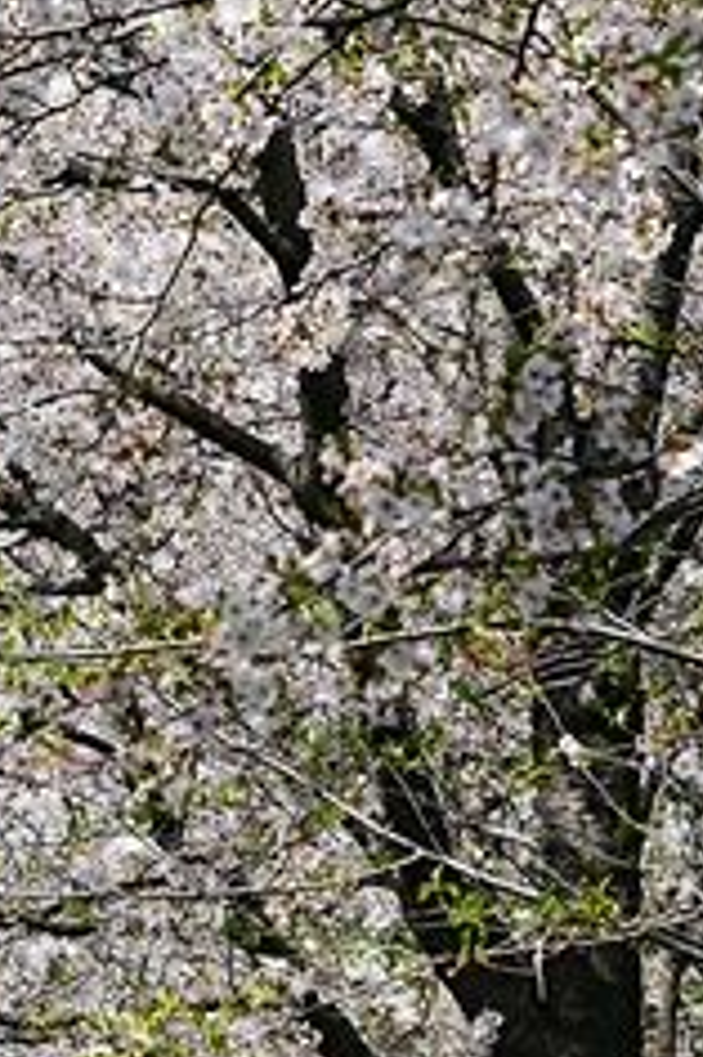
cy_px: 627
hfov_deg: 4.6
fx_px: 8653
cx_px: -20
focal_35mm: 295
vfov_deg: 7.0
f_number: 8
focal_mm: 87
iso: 100
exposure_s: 1/250
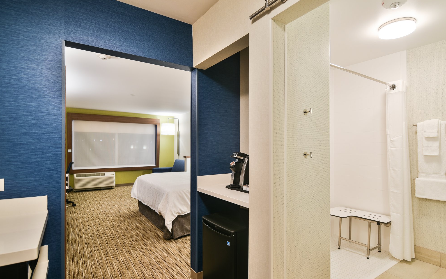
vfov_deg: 62.2
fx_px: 231
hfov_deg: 88.0
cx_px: 230
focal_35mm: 19
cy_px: 145
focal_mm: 18
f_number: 2.8
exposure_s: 1/13
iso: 100
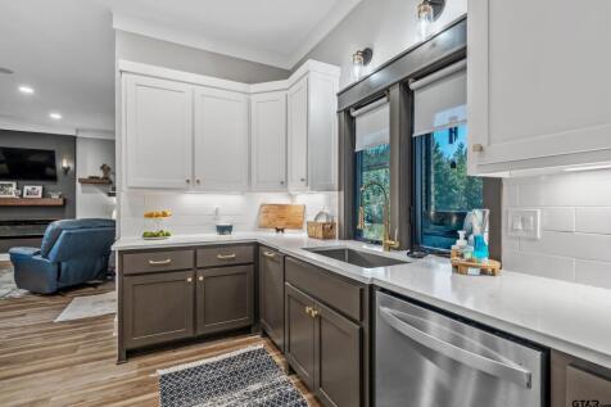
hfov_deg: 93.3
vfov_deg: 70.4
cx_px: 306
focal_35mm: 17
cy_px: 204
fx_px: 288
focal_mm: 17
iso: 800
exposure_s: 1/30
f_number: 8
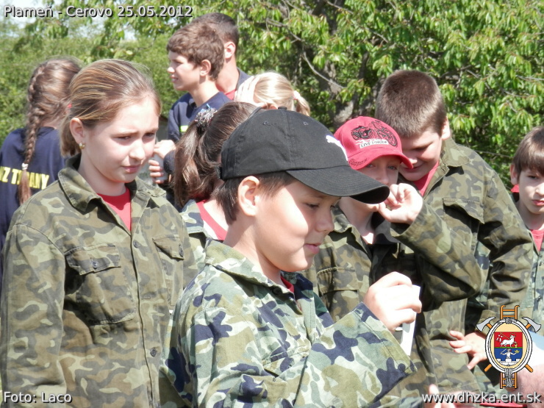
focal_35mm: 116
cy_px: 204
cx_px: 272
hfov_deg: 17.0
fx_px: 1823
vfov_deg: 12.8
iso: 80
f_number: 5.2
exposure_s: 1/160
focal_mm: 20.9
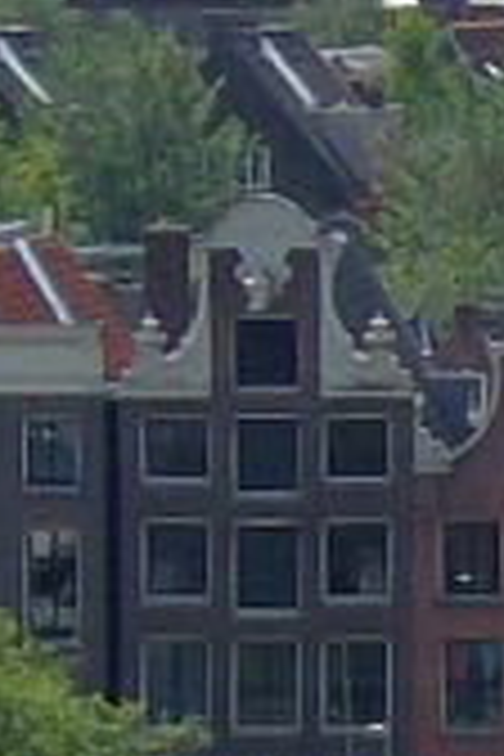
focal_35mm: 682
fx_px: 14321
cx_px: 1750
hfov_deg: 2.0
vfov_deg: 3.0
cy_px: 596
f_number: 7.8
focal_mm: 18
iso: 100
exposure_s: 1/292
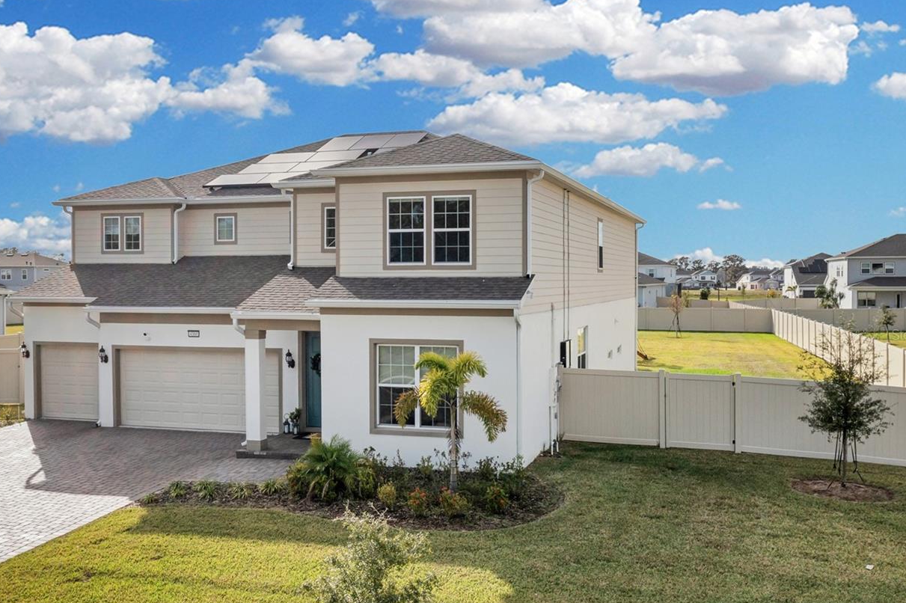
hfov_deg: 51.5
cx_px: 360
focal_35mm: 37
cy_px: 334
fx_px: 931
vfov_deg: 35.9
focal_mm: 10.26
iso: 200
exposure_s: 1/320
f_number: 5.6
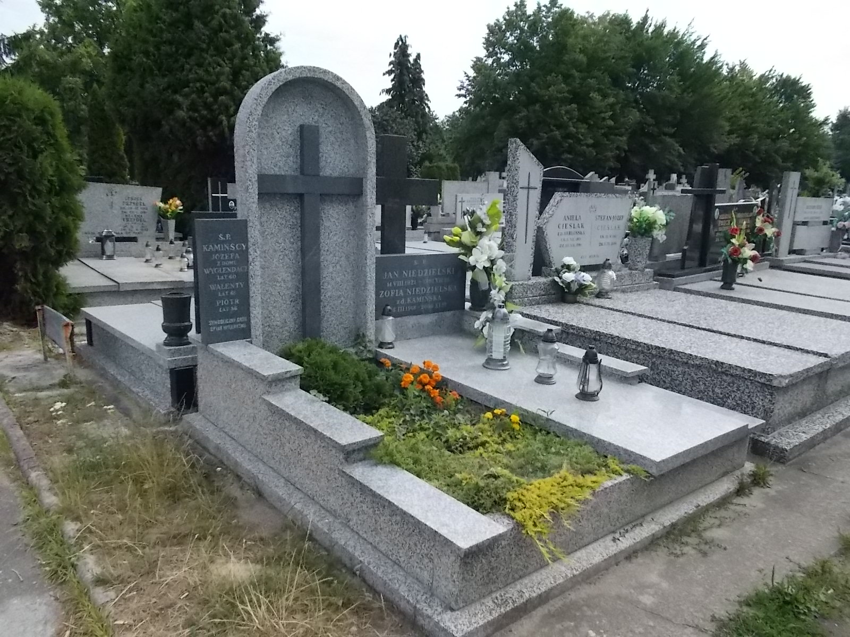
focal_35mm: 26
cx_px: 425
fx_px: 638
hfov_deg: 67.3
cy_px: 318
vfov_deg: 53.1
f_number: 8
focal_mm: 4.6
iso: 400
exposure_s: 1/500
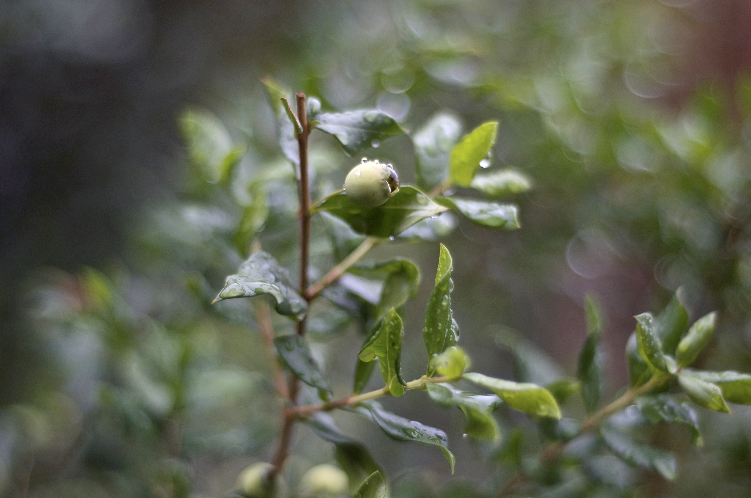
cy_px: 249
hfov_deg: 27.0
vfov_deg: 18.1
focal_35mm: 75
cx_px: 376
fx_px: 1561
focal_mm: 50
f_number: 1.8
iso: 640
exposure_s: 1/500
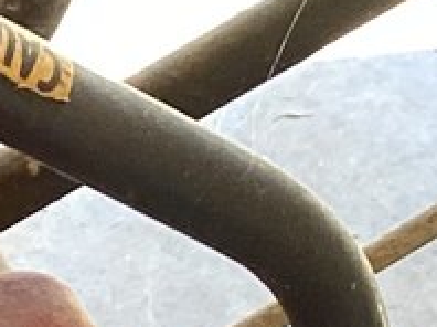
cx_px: -626
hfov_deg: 7.8
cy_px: 1154
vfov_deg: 5.6
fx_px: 2988
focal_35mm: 237
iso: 80
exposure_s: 1/60
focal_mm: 3.3
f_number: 2.4
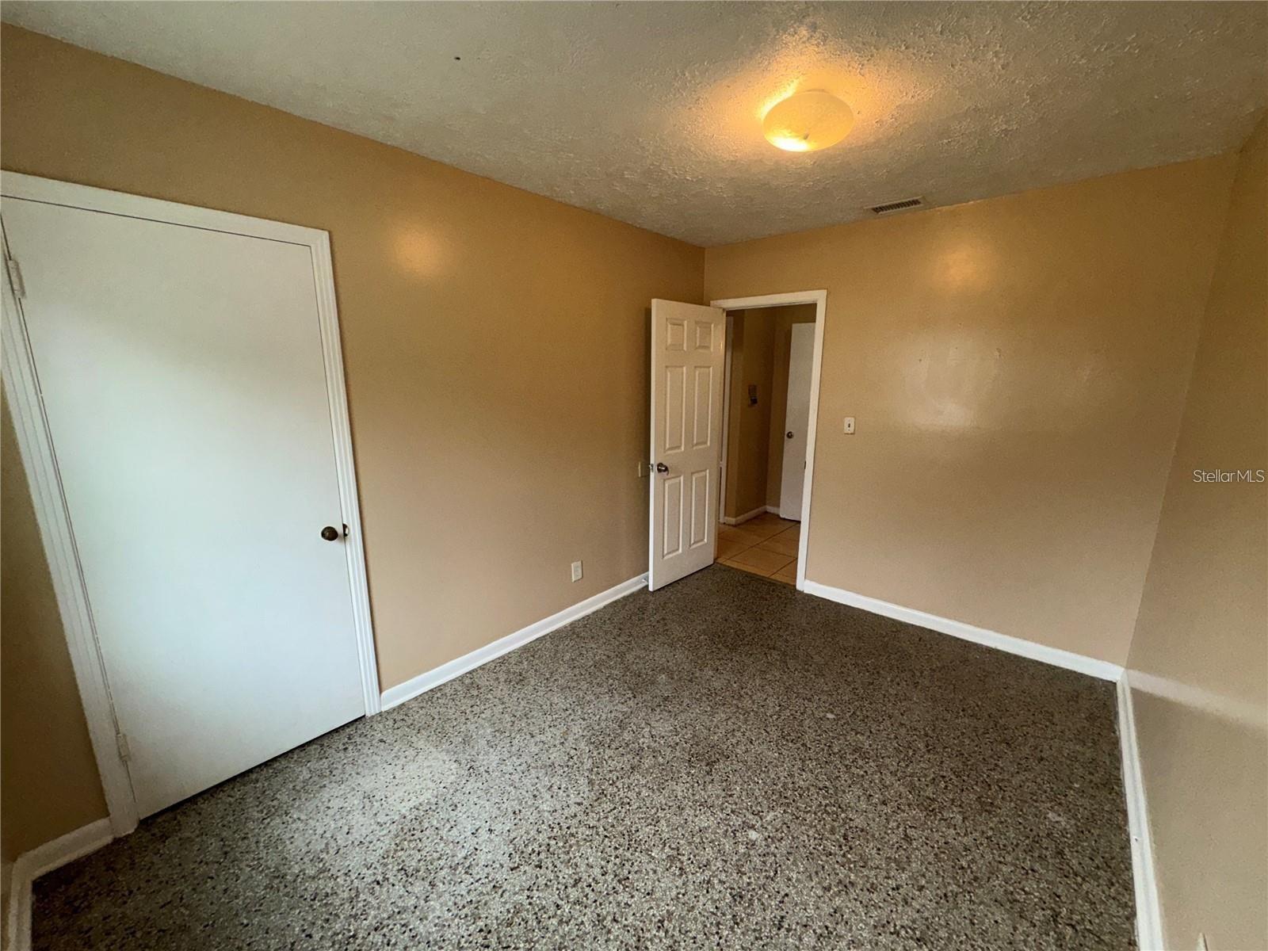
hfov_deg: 102.1
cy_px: 476
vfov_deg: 85.7
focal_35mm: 14
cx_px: 634
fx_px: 513
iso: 100
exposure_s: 1/120
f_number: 2.2
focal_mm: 2.22
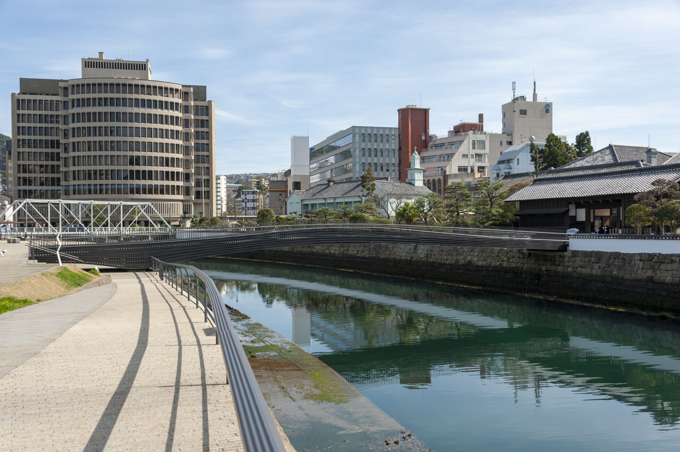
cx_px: 340
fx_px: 661
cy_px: 226
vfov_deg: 37.8
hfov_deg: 54.5
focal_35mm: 35
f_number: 9
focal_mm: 35
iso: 200
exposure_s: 1/250
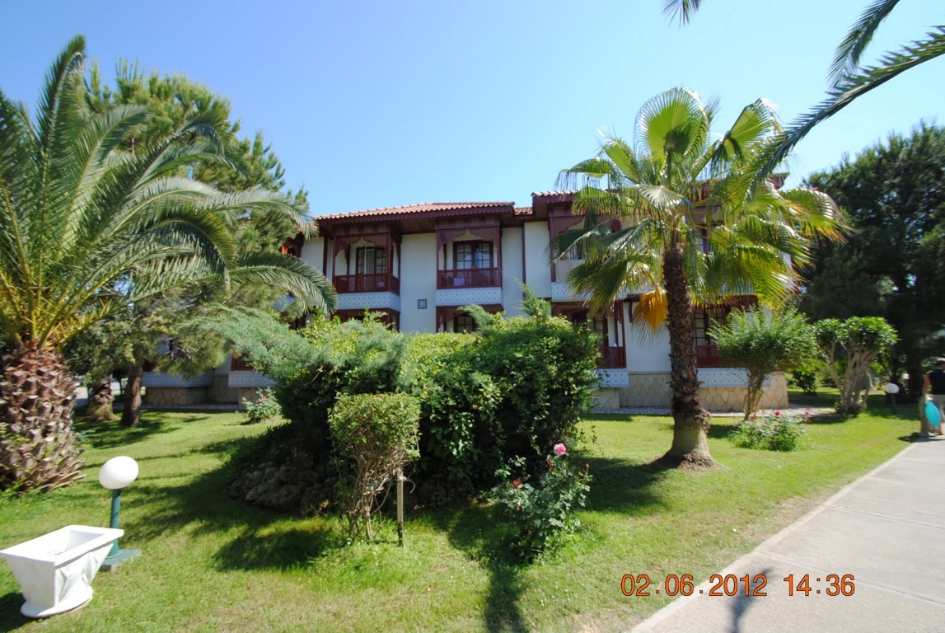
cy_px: 316
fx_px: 394
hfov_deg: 100.3
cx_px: 472
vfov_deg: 77.5
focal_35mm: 15
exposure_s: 1/160
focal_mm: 10
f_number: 6.3
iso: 100
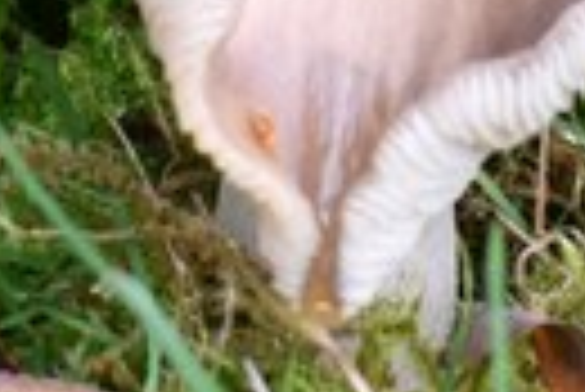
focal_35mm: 710
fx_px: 11550
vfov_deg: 1.9
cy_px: -500
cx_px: 1642
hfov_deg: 2.9
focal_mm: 60
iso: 400
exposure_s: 1/125
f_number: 7.1
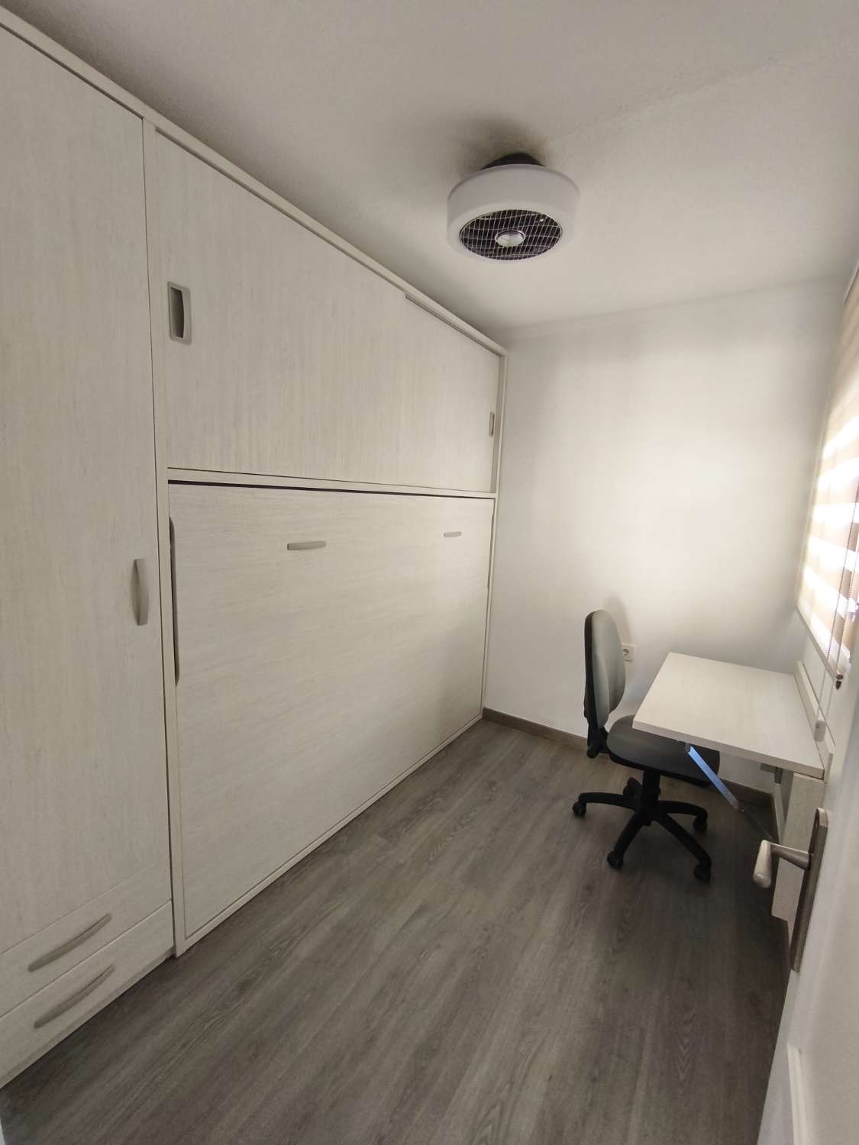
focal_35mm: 15
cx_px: 430
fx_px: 496
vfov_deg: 98.2
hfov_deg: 81.7
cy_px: 572
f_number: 2.2
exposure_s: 1/50
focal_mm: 1.91
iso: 160
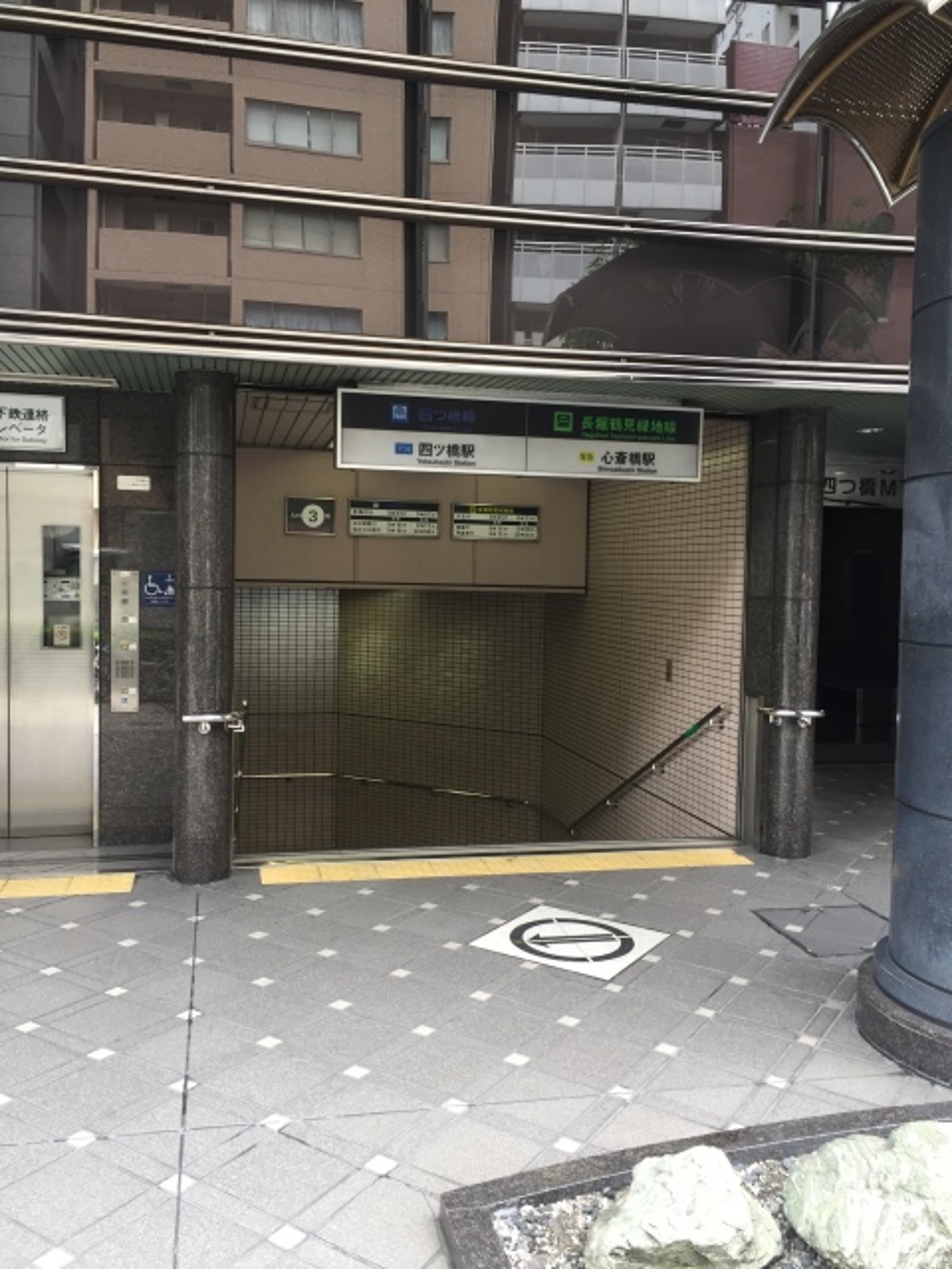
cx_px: 476
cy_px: 634
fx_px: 1063
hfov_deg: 48.2
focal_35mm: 29
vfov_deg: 61.7
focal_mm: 4.15
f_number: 2.2
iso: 50
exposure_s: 1/120
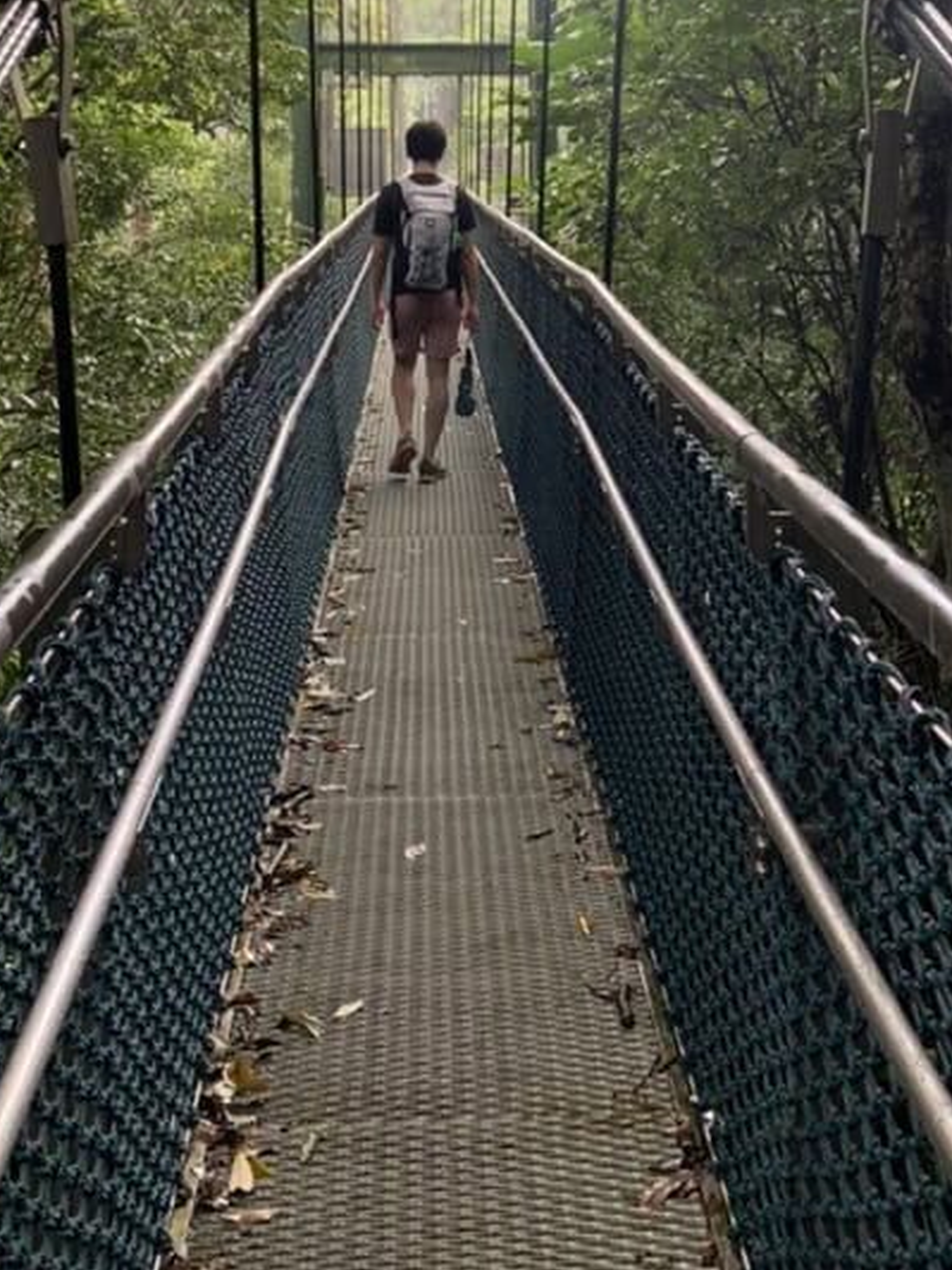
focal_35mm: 50
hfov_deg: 29.1
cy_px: 129
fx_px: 1833
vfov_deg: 35.9
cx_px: 499
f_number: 1.8
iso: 64
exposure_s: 1/121
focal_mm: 4.2
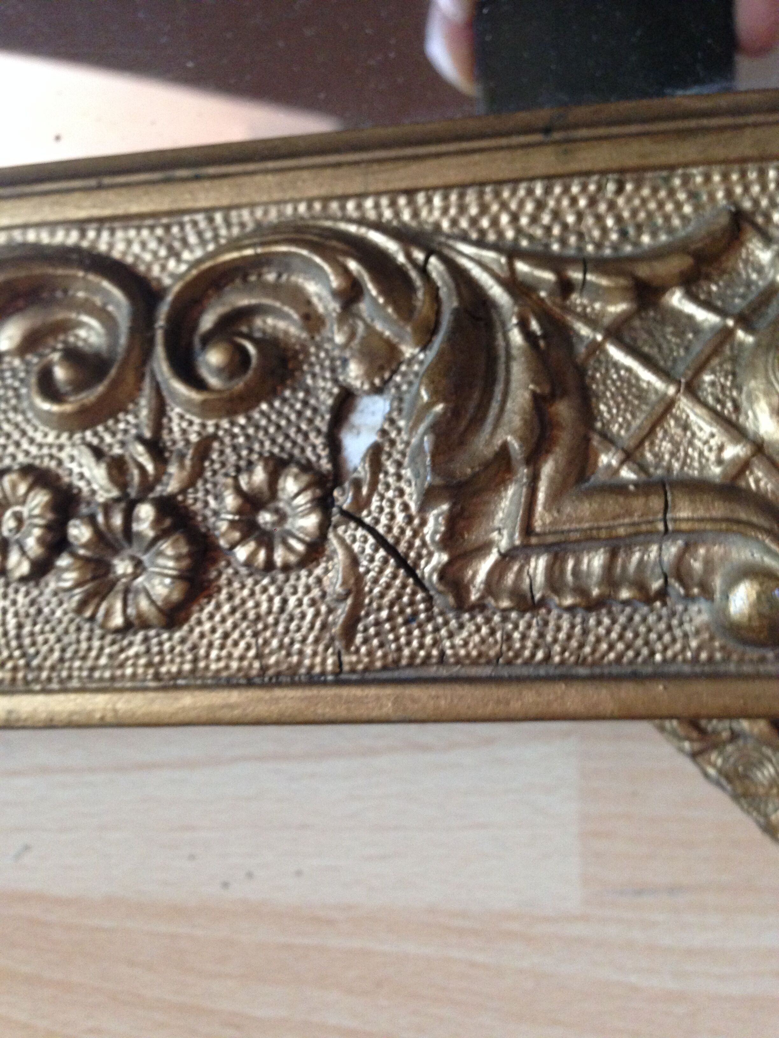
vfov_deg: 55.4
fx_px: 990
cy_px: 519
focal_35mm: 33
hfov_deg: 42.9
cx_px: 390
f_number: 2.4
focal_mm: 4.12
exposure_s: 1/20
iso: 250
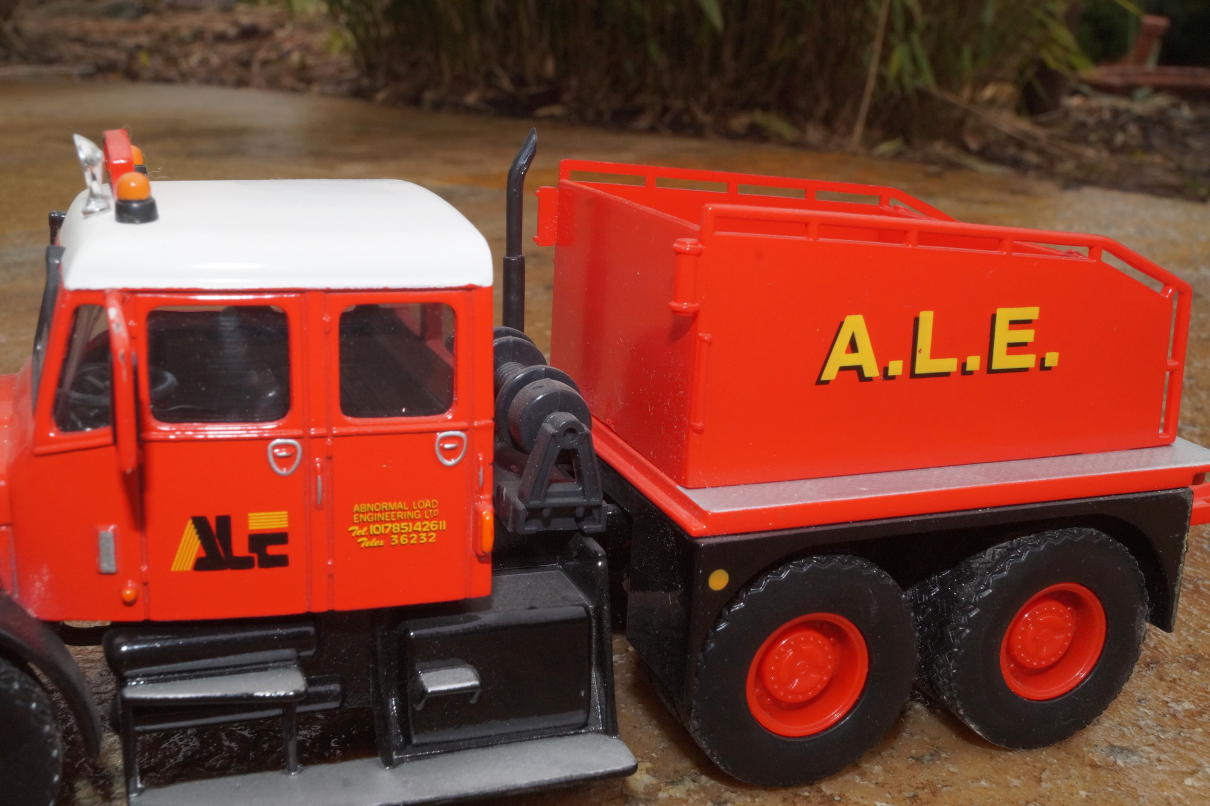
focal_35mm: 42
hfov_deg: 46.4
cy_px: 403
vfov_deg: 31.9
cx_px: 605
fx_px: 1411
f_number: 22
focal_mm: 28
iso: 800
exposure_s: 1/60
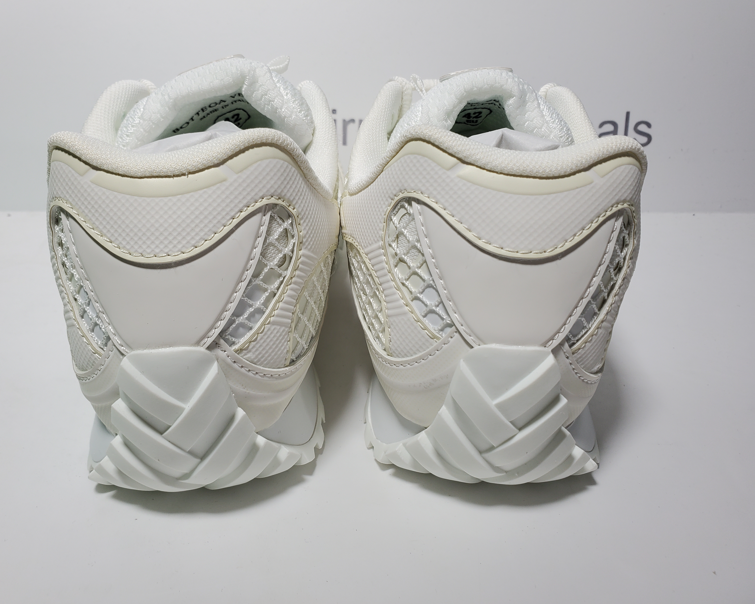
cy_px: 295
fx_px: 626
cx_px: 357
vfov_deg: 51.5
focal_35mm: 28
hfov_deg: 62.2
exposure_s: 1/247
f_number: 2.4
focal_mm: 4.3
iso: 50
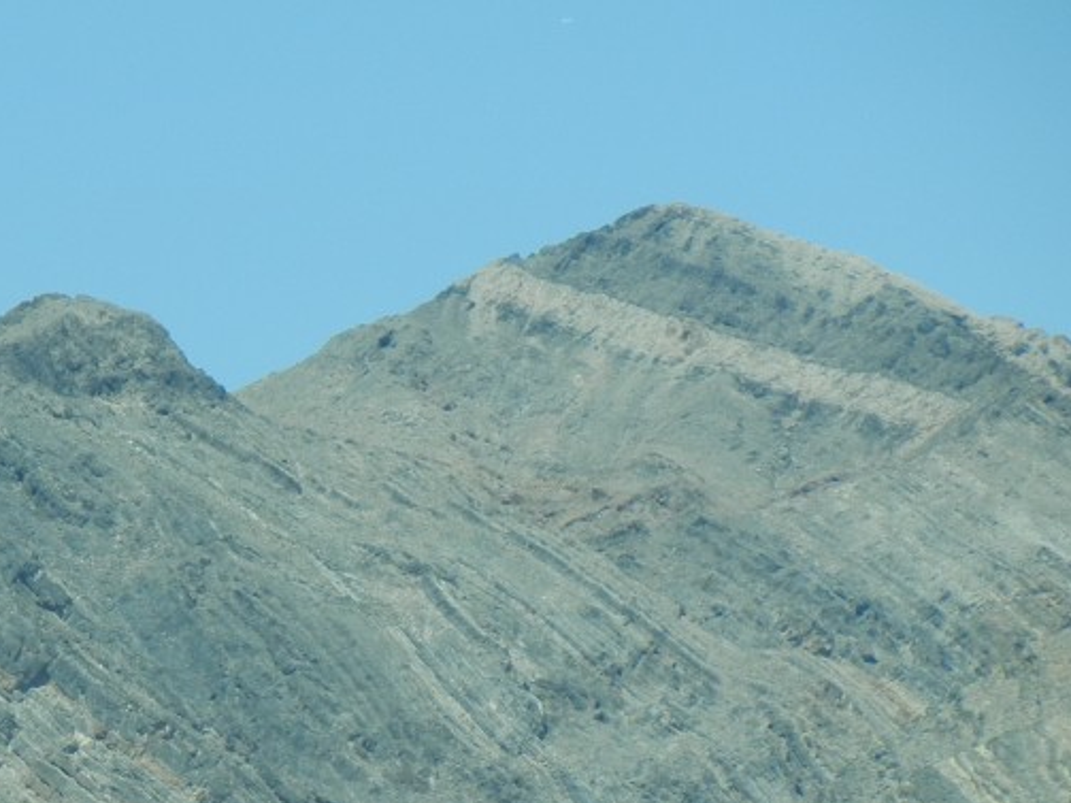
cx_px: 92
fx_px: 12589
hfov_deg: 4.9
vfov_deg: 3.6
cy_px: 801
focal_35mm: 407
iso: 160
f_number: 4.7
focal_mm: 36
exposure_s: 1/708
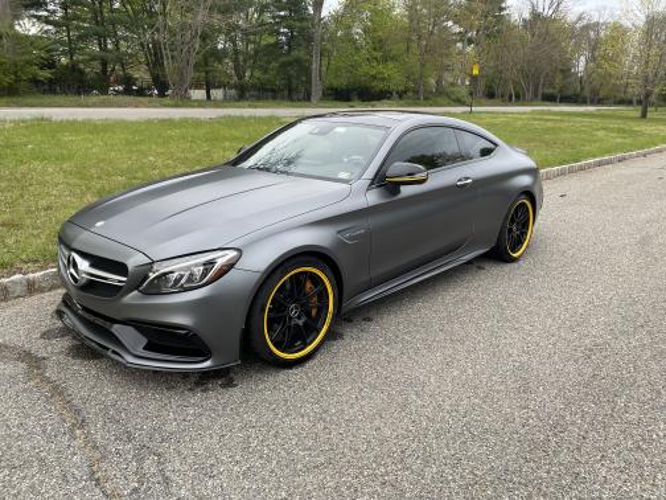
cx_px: 333
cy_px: 250
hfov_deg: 67.3
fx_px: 500
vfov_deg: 53.1
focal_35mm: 26
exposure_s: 1/121
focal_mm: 4.2
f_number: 1.6
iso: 64
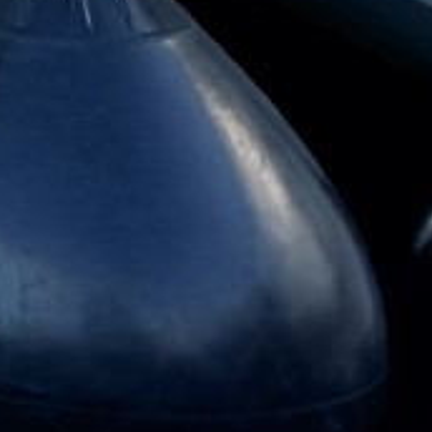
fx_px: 2923
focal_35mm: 207
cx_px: -1617
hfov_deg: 6.1
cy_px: -565
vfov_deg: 7.9
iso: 80
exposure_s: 1/651
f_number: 1.78
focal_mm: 6.76
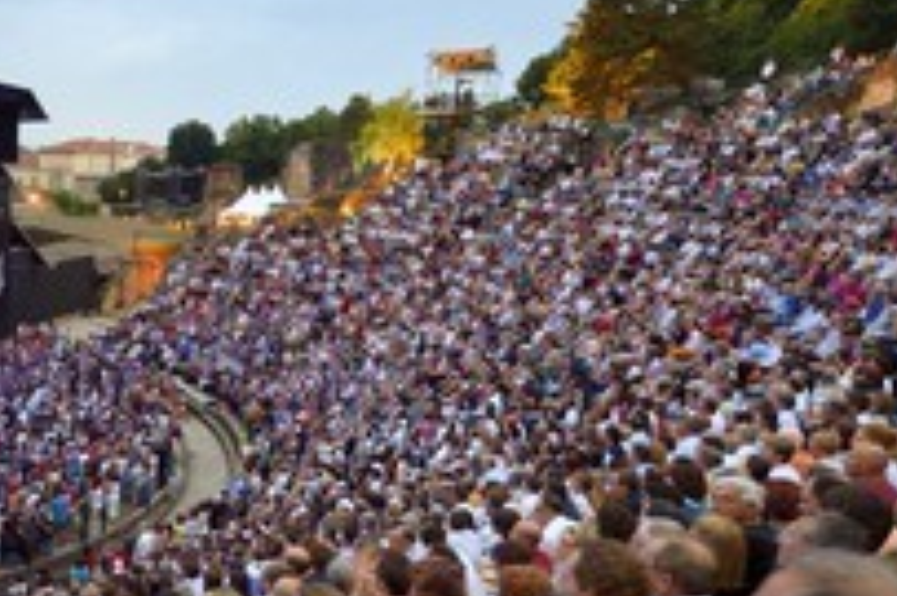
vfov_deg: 43.9
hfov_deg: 56.3
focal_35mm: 29
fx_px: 722
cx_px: 115
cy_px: 419
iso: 800
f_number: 4.5
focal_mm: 14
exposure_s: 1/6
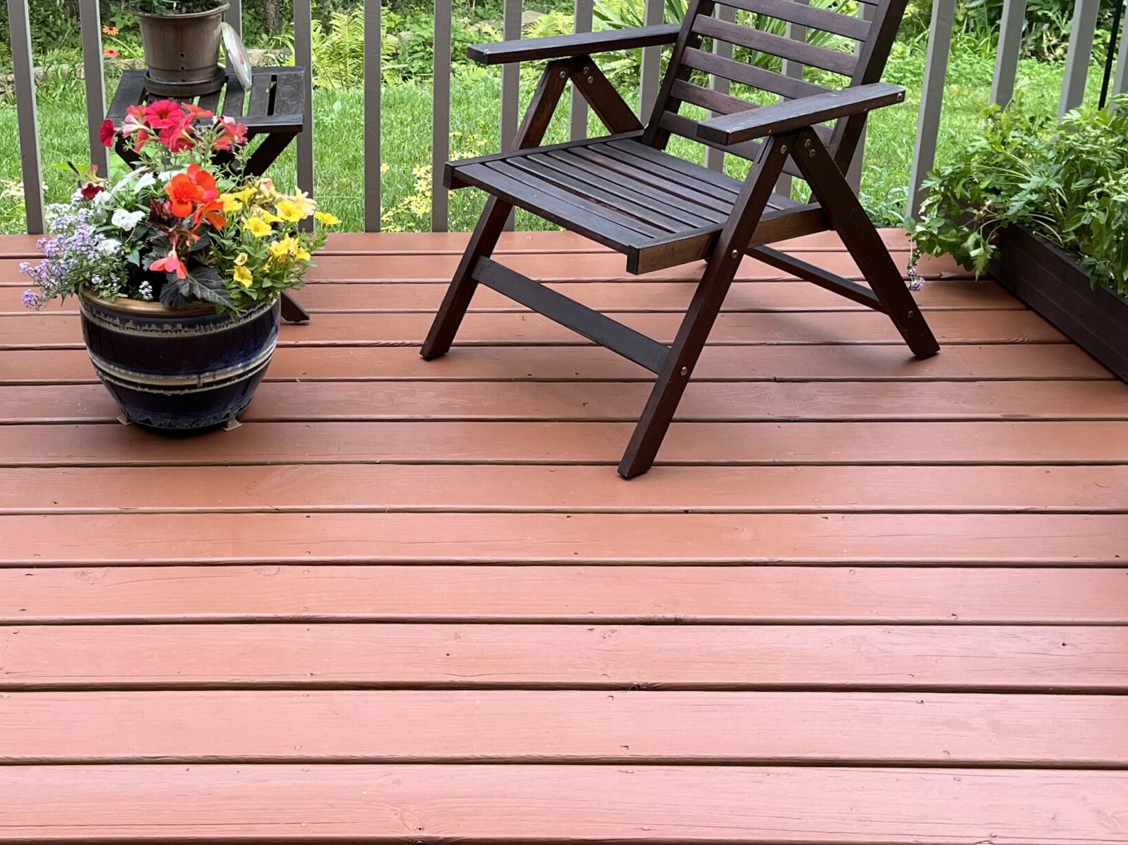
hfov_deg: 39.0
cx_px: 344
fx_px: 1564
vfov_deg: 29.7
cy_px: 187
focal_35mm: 48
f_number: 1.6
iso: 80
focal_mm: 5.1
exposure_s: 1/121
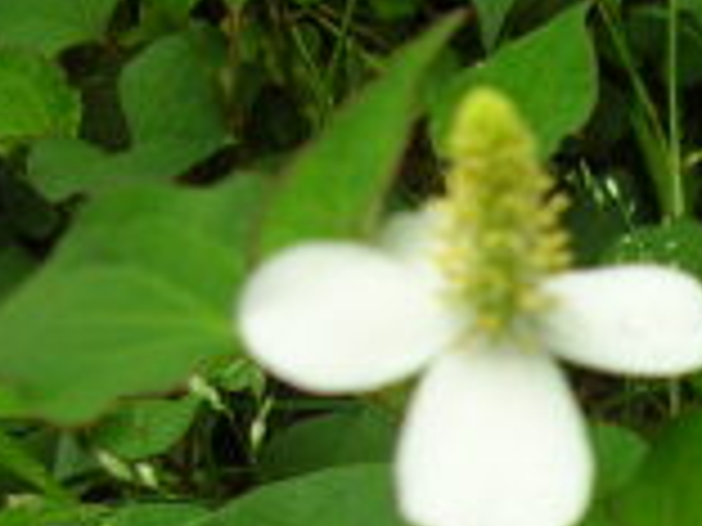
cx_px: 1026
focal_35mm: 112
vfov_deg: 13.0
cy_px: 548
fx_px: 2271
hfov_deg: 16.2
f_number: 2.8
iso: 50
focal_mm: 5.8
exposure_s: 1/150
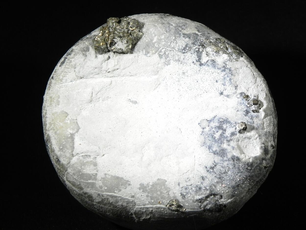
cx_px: 153
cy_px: 115
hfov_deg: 23.0
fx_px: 752
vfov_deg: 17.4
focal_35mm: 85
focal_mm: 15.1
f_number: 4
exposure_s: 1/213
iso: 160
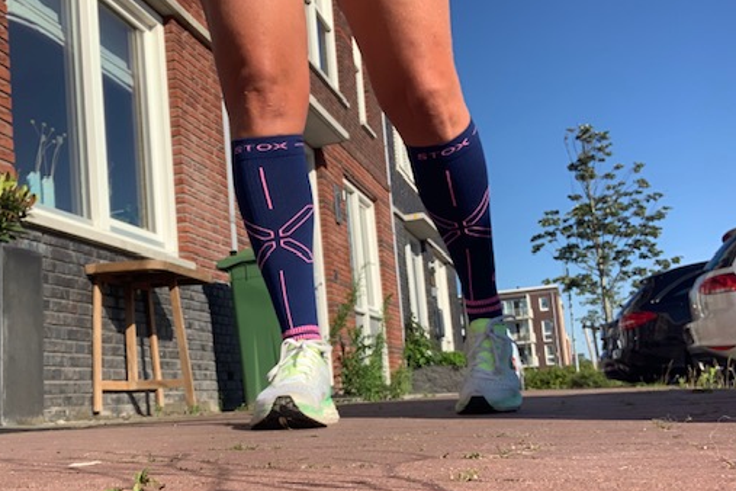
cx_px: 286
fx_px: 859
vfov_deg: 31.8
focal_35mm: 42
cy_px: 301
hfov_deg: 46.1
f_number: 2.2
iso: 16
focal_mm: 2.87
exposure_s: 1/1063
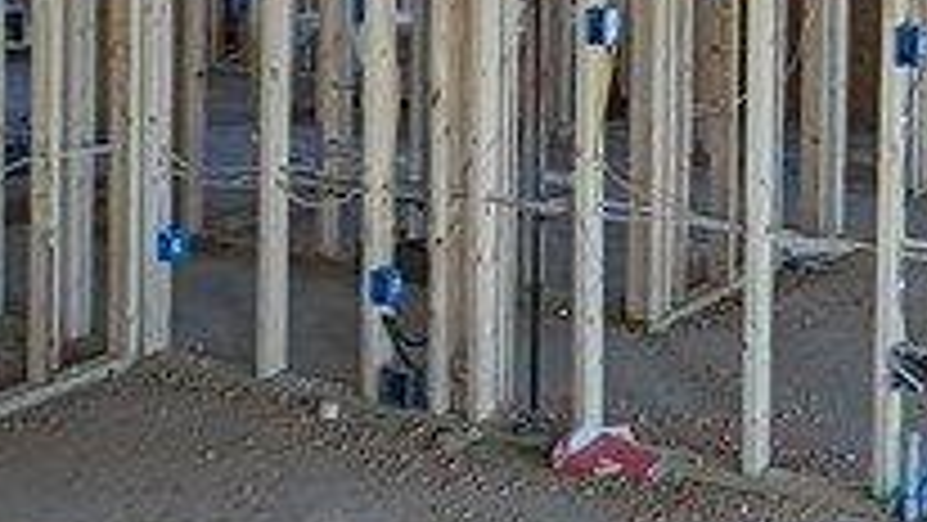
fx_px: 1598
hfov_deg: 31.7
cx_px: 709
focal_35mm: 65
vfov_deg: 17.5
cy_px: -140
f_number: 1.95
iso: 48
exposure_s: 1/252
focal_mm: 2.23
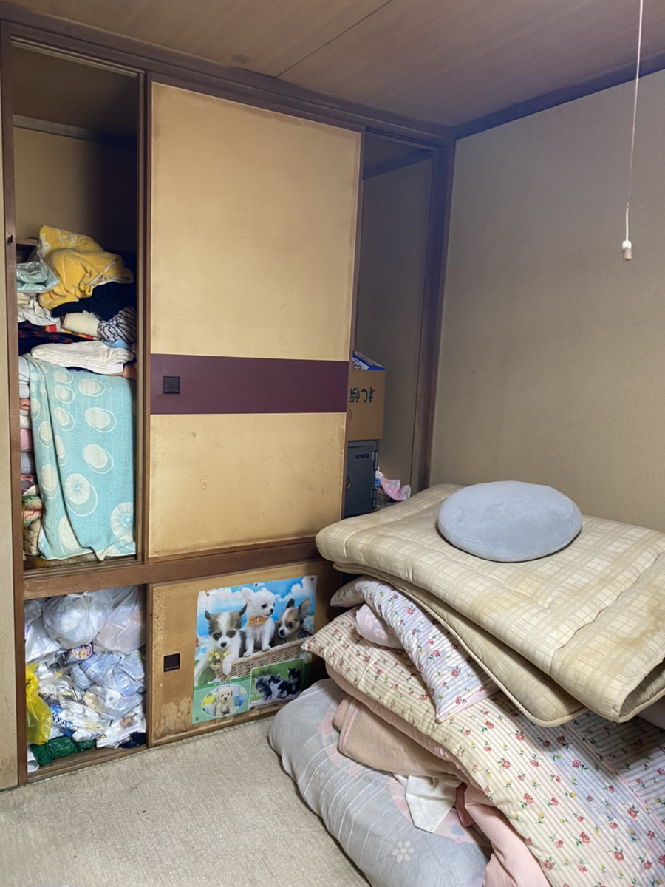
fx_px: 666
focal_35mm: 26
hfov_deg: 53.1
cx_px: 332
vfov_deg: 67.3
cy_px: 444
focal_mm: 4.25
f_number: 1.8
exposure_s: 1/50
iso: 200
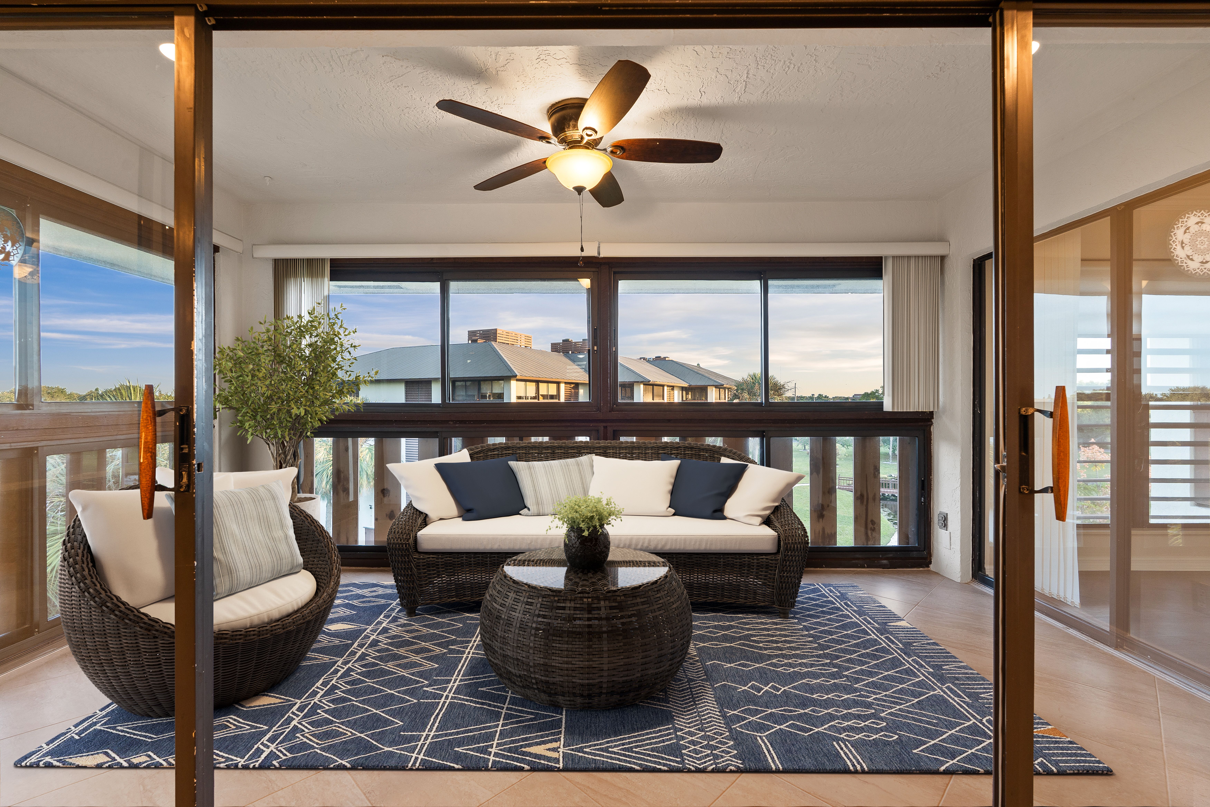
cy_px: 404
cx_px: 605
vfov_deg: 73.8
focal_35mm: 16
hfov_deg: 96.7
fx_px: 538
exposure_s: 1/8
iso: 320
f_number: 8
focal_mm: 16
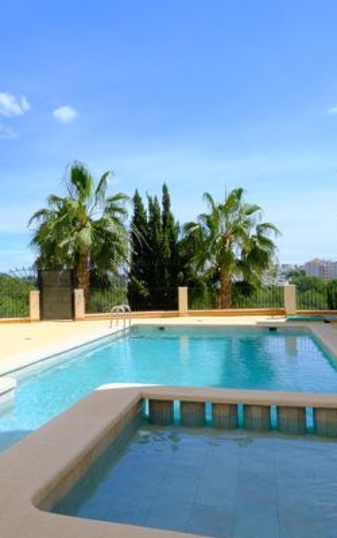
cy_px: 291
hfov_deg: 46.0
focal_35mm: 27
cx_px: 152
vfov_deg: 68.2
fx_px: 396
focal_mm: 10
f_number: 22
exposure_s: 1/125
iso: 640
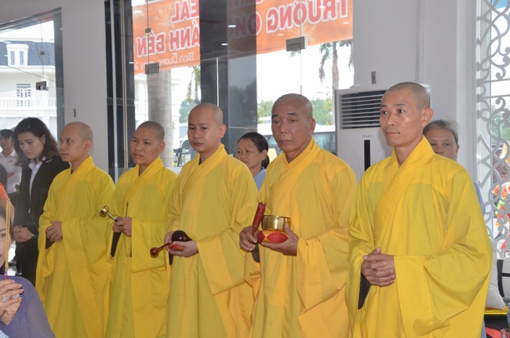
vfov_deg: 25.7
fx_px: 742
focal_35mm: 52
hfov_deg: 37.9
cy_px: 169
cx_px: 255
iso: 1000
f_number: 10
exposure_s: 1/250
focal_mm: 35
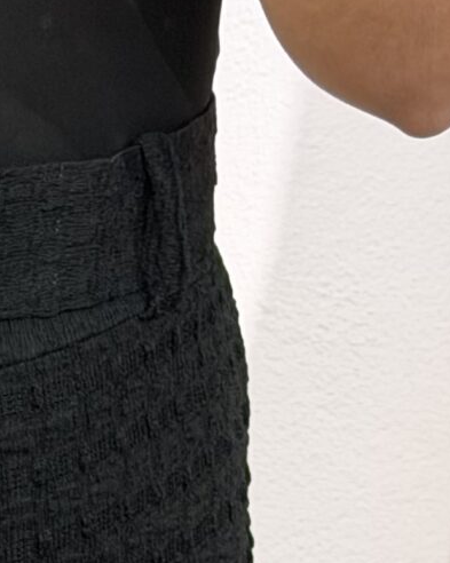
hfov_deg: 6.2
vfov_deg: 7.7
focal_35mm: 244
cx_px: -259
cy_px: 923
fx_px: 4066
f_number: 1.78
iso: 64
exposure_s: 1/50
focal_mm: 6.76
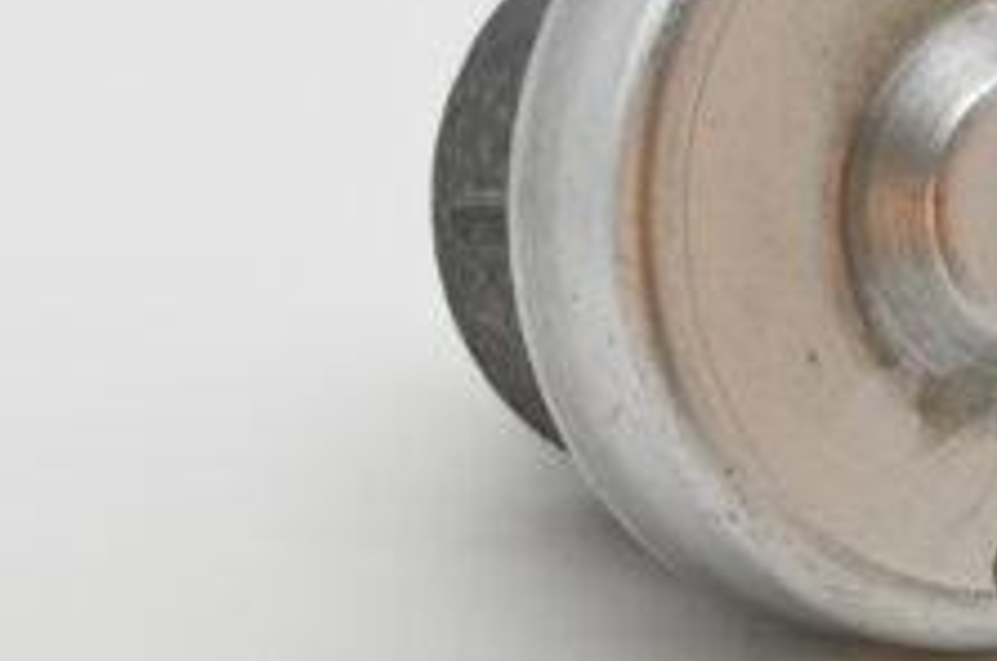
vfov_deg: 7.0
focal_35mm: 194
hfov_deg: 10.6
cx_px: 841
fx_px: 5365
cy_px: 112
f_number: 8
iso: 1600
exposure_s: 1/1600
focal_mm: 48
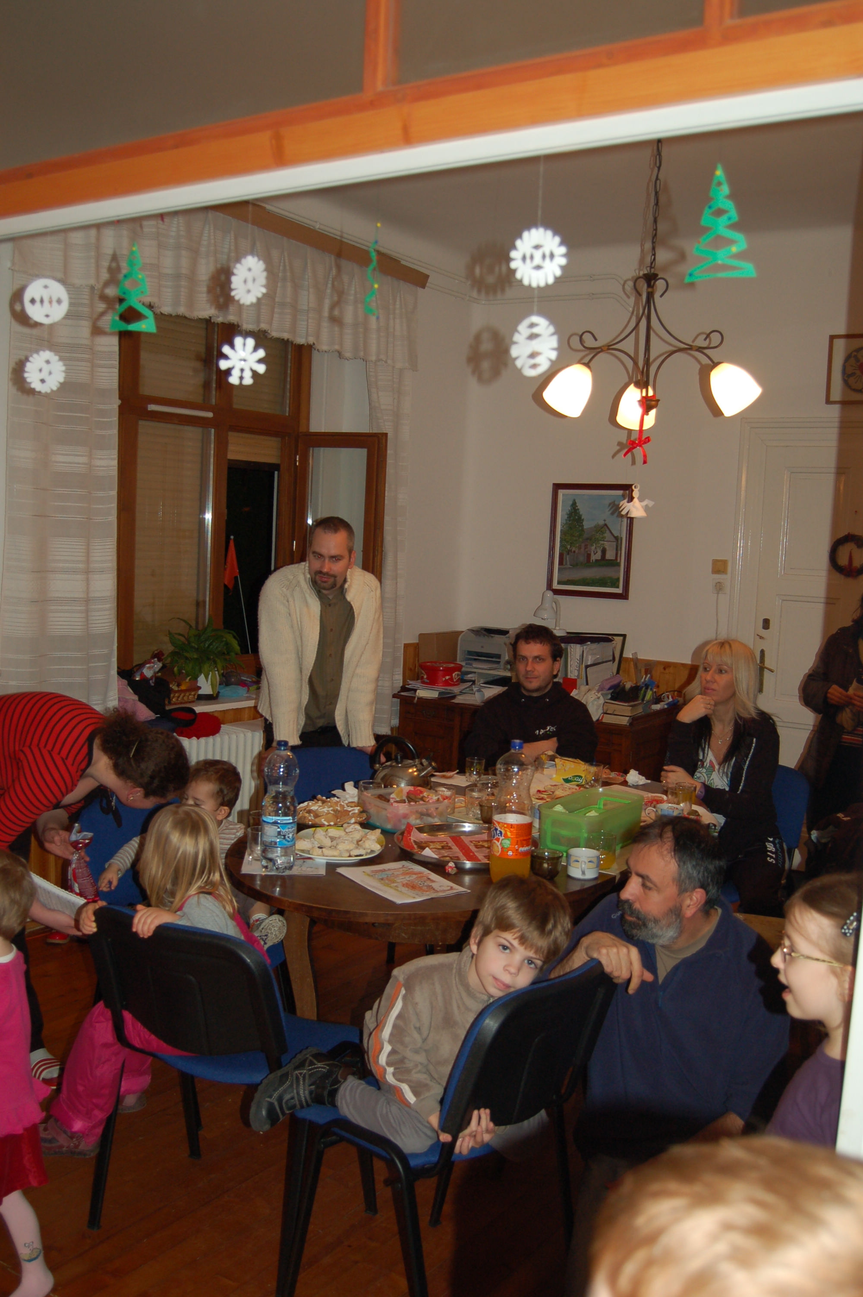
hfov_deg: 39.9
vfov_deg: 57.3
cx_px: 432
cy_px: 648
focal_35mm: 33
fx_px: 1189
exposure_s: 1/60
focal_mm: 22
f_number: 3.8
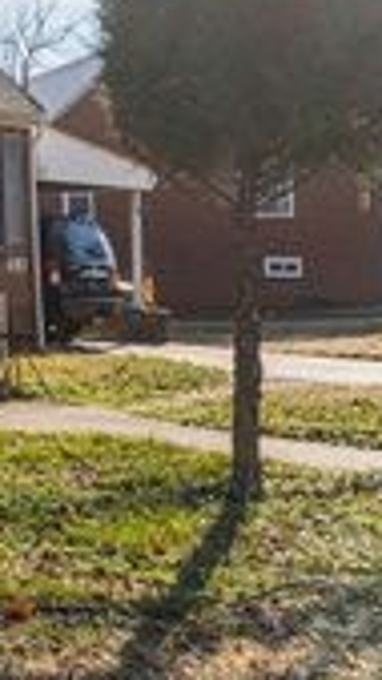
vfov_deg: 34.6
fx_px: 1063
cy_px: 163
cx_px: -438
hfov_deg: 15.2
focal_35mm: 59
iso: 640
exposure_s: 1/800
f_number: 8
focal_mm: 19
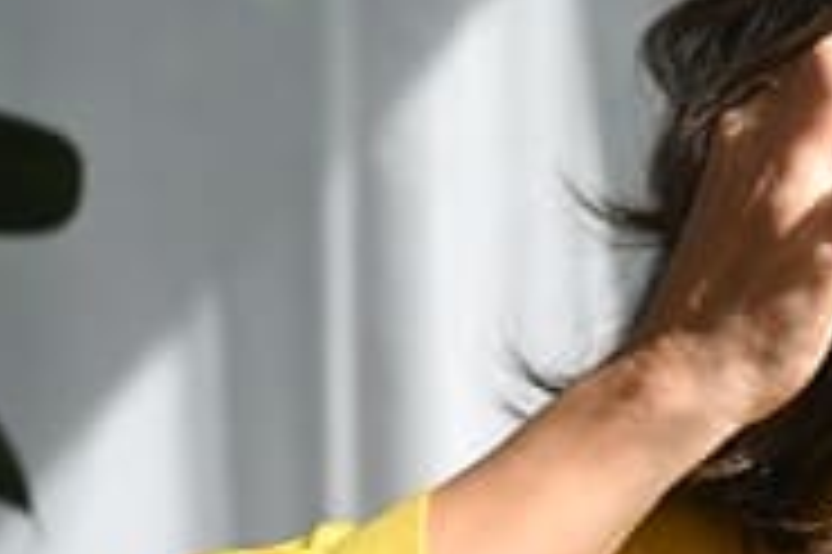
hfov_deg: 12.0
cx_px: 1300
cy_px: 423
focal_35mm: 162
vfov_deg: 8.4
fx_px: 3741
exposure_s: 1/1250
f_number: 2.8
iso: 400
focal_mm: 50
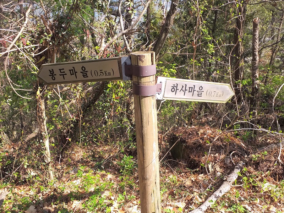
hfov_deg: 67.3
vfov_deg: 53.1
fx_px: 213
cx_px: 142
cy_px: 106
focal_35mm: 26
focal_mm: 3.6
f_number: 1.9
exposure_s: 1/423
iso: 40
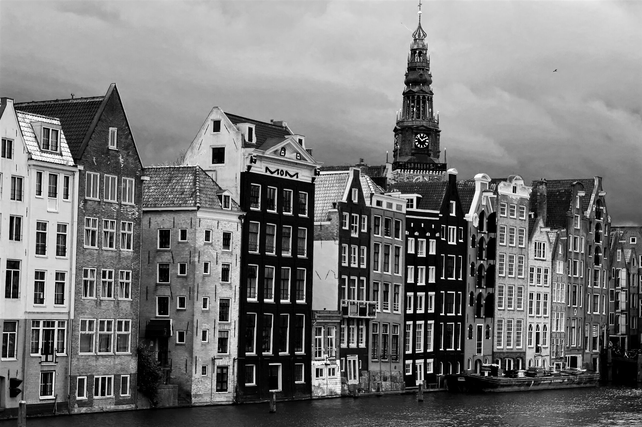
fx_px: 1336
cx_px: 321
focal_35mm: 75
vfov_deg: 18.2
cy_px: 214
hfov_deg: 27.0
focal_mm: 50
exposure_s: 1/250
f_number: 8
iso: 100
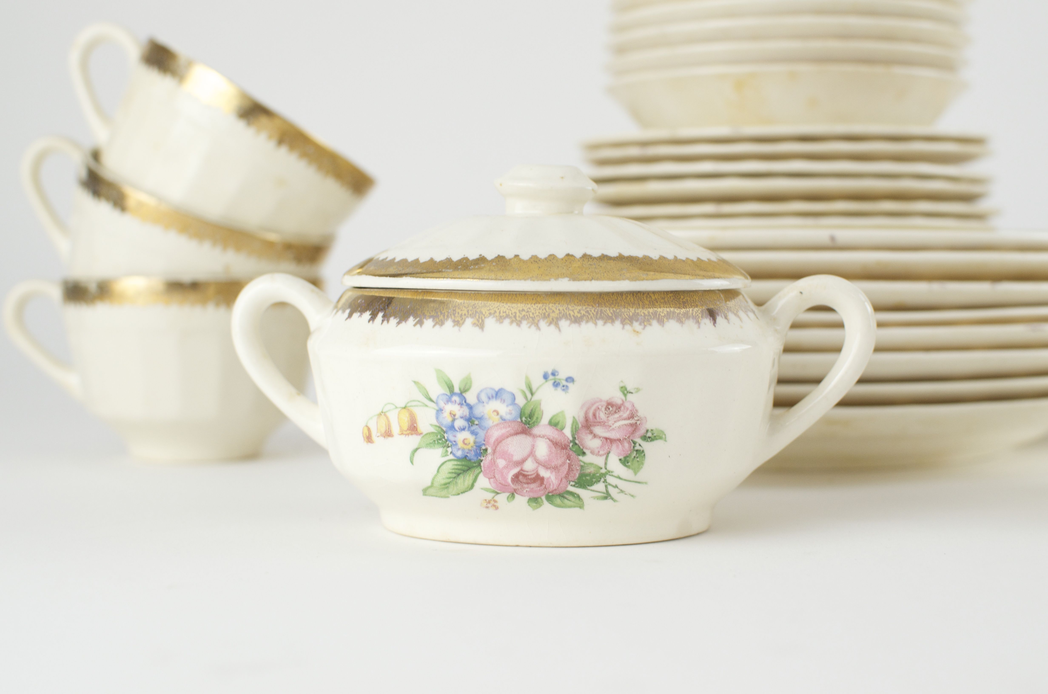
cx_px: 524
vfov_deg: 25.6
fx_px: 1525
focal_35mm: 52
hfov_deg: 37.9
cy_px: 347
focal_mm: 35
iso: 640
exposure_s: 1/125
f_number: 4.5
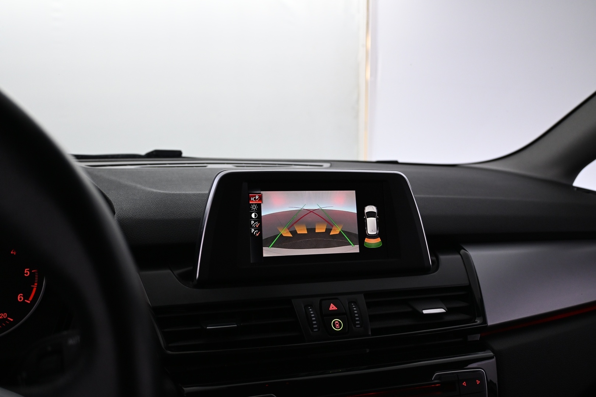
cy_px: 198
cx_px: 298
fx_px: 484
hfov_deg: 63.2
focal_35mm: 29
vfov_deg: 44.6
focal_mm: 19.5
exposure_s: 1/60
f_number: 4
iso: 800
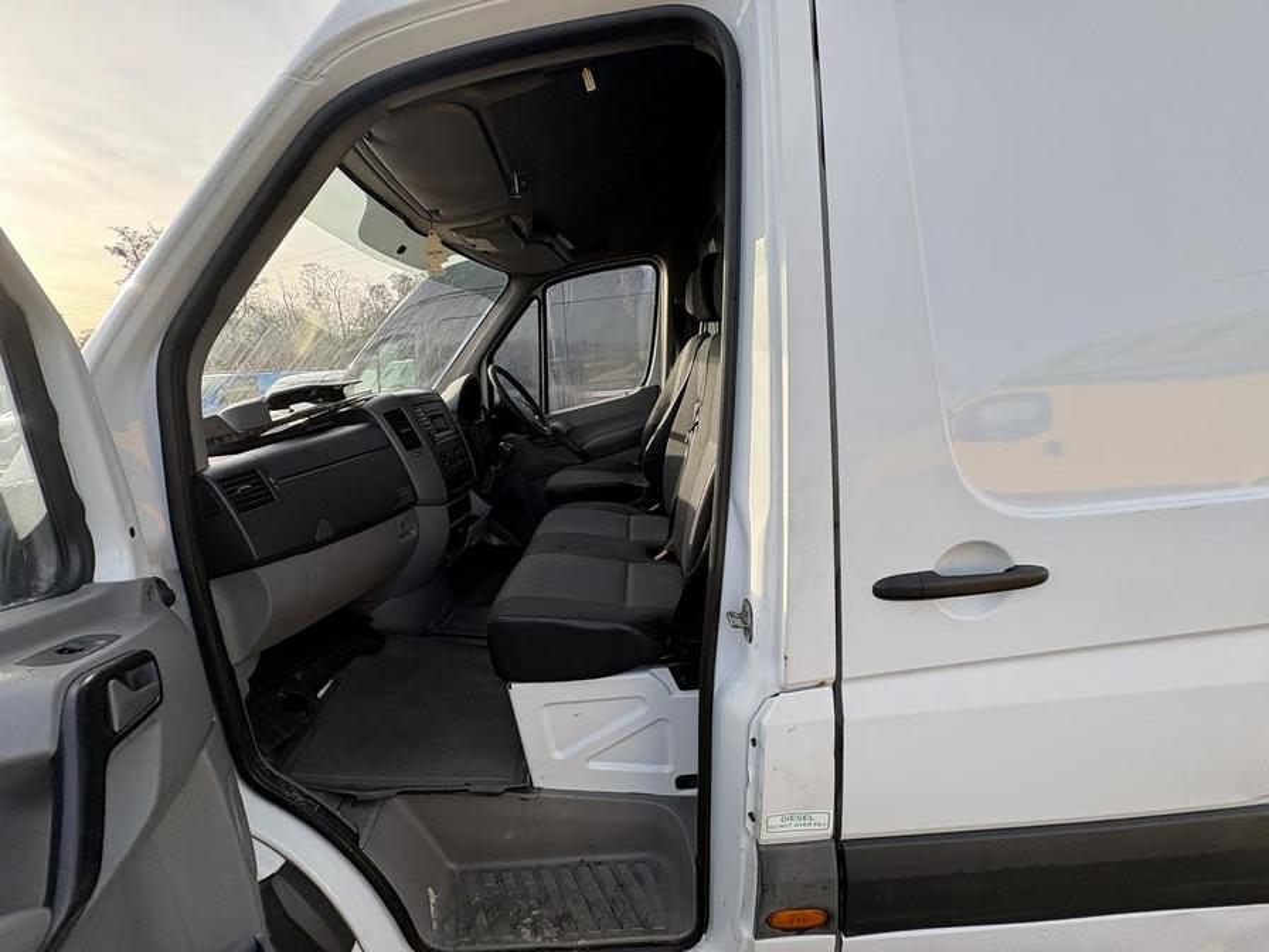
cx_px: 634
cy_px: 476
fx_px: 513
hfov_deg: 102.1
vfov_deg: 85.7
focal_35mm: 14
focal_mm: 2.22
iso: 40
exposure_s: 1/357
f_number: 2.2
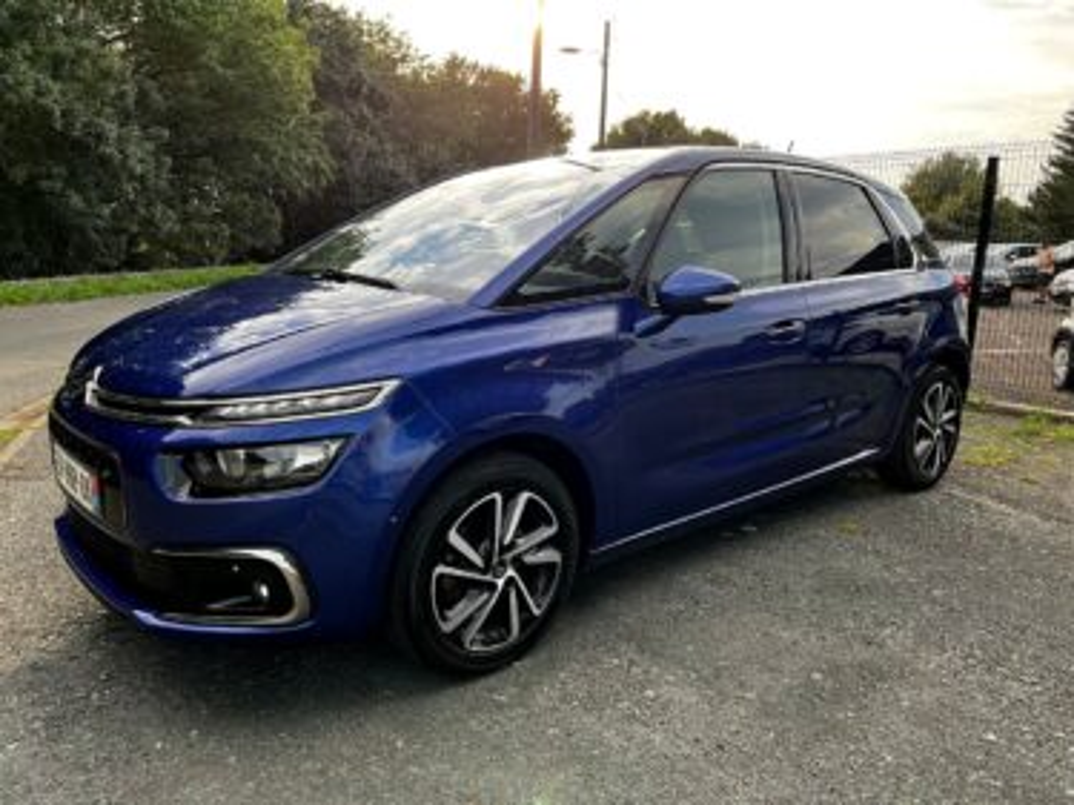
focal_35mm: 26
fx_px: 806
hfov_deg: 67.3
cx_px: 537
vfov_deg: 53.0
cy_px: 402
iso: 50
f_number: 1.5
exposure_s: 1/588
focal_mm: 5.7
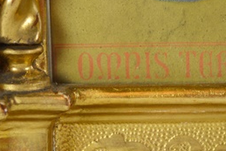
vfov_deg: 6.3
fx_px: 1376
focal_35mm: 219
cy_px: 138
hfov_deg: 9.3
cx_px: 235
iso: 400
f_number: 5.3
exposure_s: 1/100
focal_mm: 42
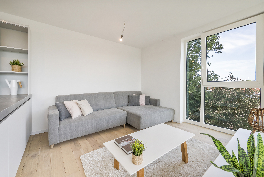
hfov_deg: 102.3
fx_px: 106
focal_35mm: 14
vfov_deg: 79.3
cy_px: 88
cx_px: 132
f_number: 8
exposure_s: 1/30
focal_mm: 14.5
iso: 250
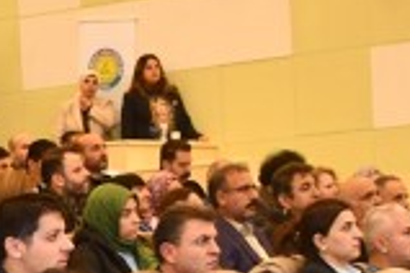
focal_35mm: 177
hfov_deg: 11.3
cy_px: 397
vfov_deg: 7.6
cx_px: -160
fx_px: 2016
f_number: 4
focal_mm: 26
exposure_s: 1/60
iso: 800
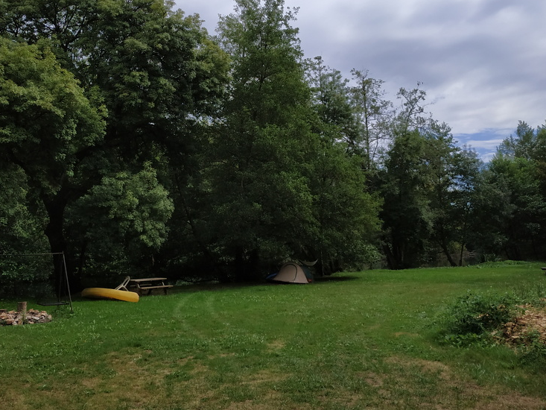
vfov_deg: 42.7
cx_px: 235
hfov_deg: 55.1
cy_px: 163
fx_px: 521
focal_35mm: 33
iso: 250
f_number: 1.9
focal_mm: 3.94
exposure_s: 1/6749
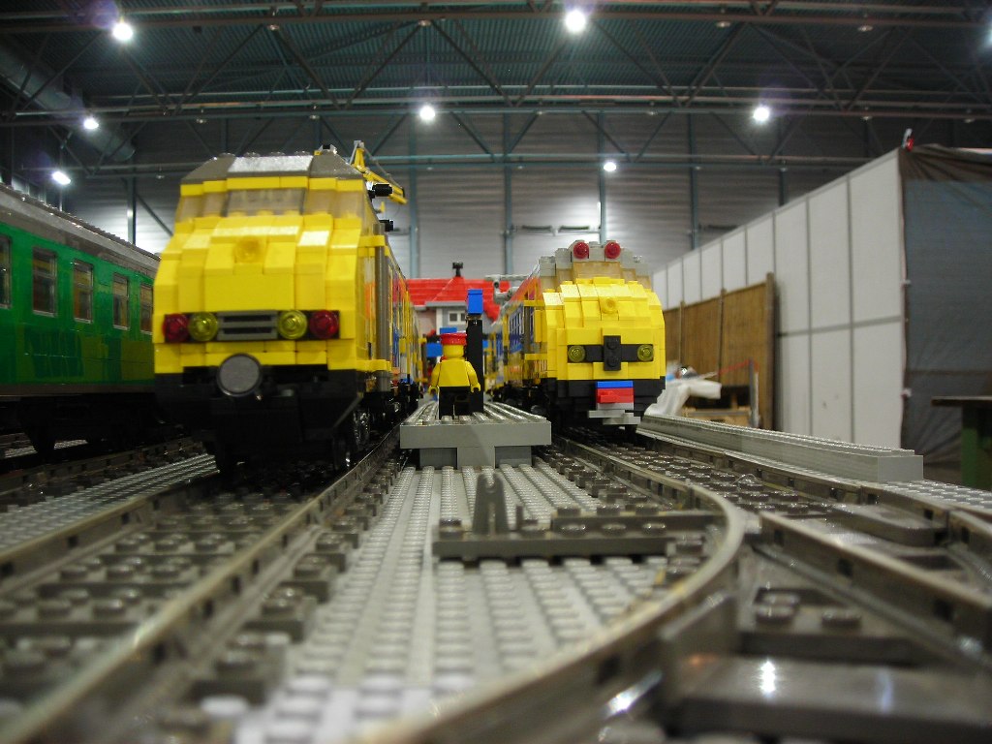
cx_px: 496
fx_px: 1089
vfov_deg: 37.7
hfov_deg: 49.0
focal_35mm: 38
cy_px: 372
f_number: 3.2
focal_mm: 6.3
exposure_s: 1/1.5
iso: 100
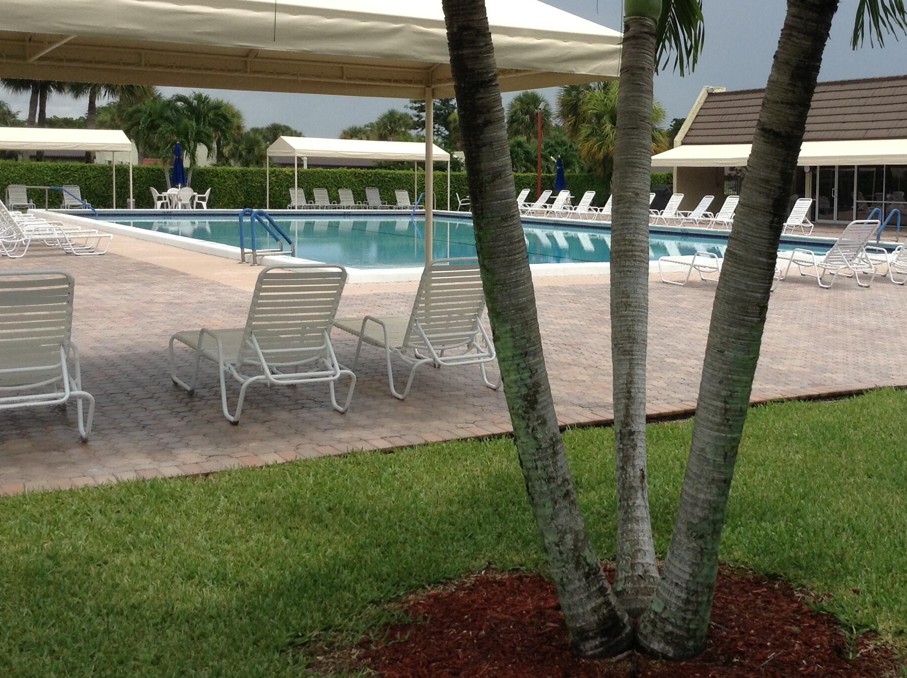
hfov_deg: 39.9
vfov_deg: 30.7
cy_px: 266
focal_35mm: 47
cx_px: 616
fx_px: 1230
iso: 32
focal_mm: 3.3
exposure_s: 1/1016
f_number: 2.4
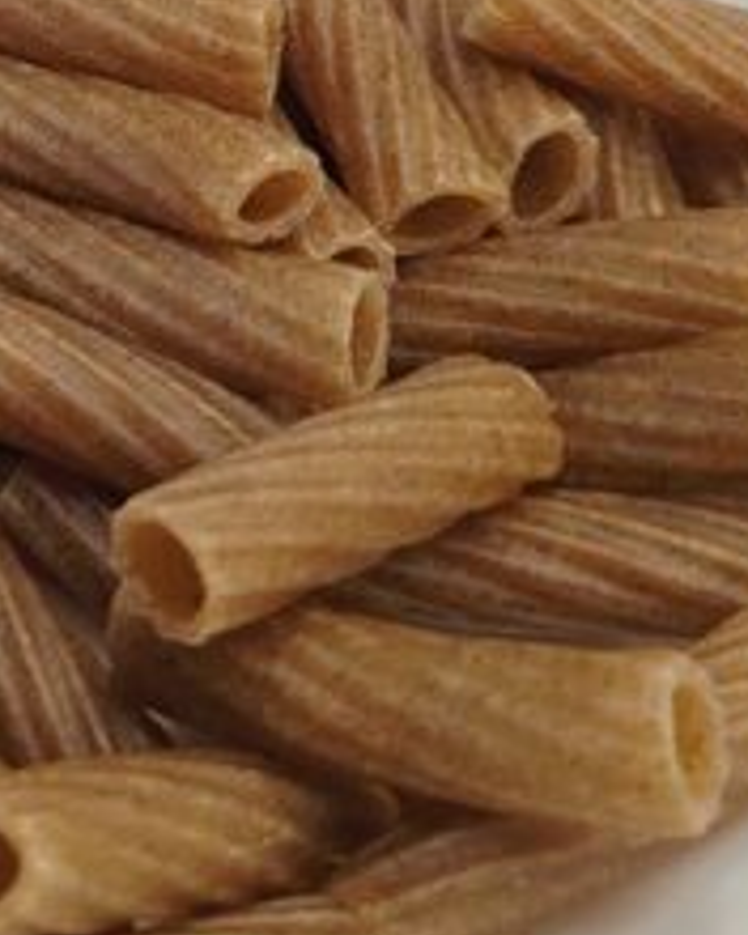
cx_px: -348
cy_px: -255
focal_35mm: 102
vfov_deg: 17.7
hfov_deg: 14.2
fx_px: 2823
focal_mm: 5.25
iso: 484
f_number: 1.75
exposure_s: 1/33.3
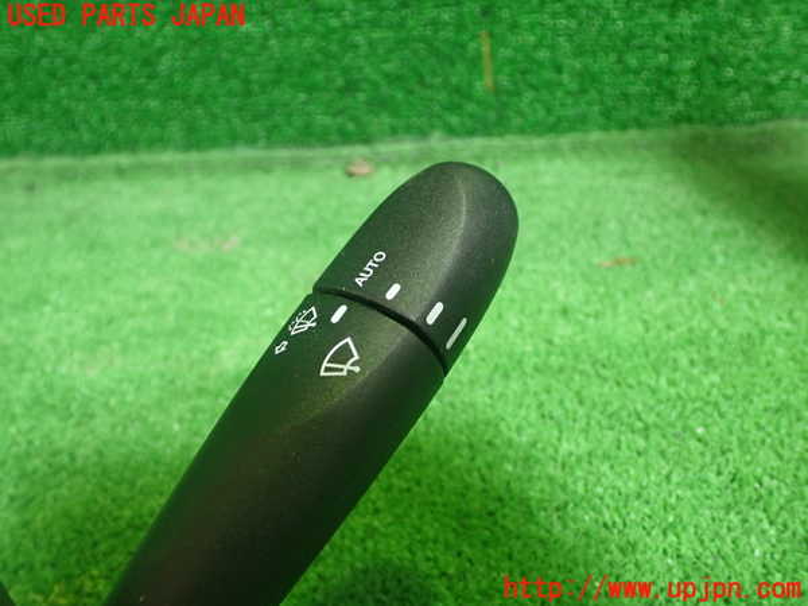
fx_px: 840
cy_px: 303
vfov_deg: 39.7
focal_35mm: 36
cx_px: 404
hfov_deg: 51.4
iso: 400
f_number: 2.5
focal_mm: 6.37
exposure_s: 1/40
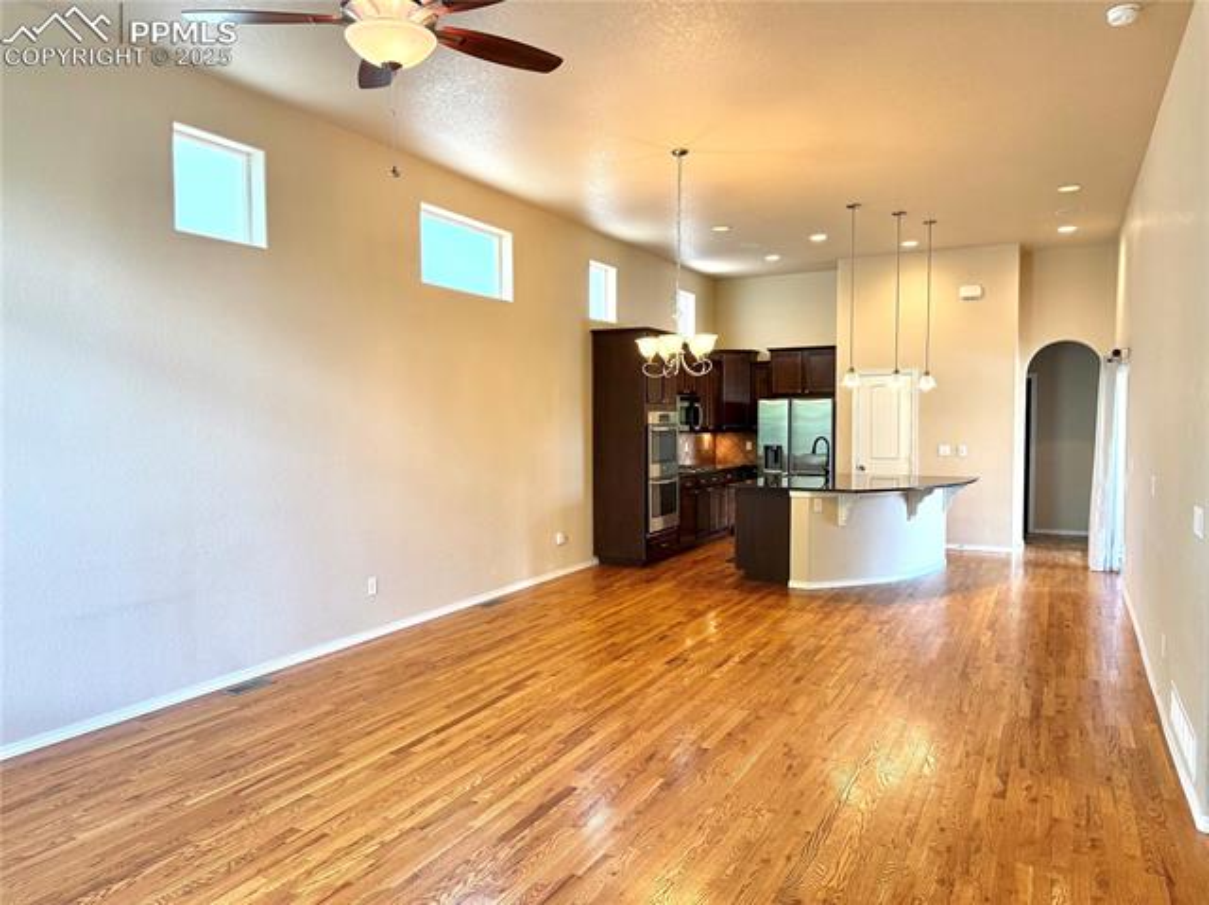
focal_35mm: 24
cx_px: 604
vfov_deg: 56.8
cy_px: 452
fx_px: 838
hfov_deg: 71.6
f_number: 1.78
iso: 250
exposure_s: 1/120
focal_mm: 6.76
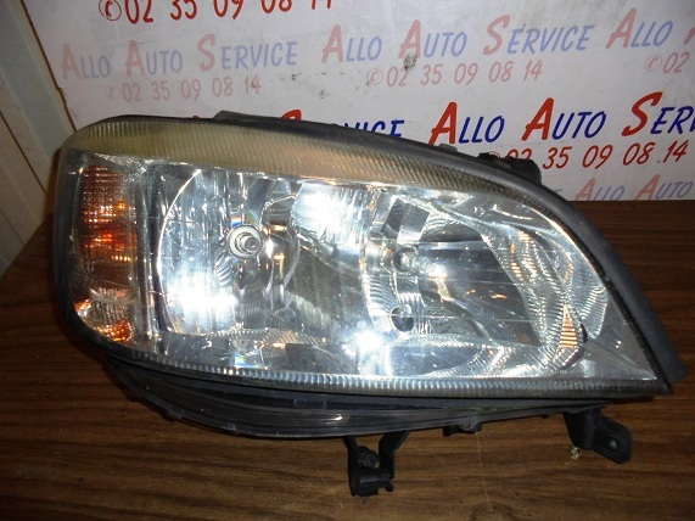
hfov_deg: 67.3
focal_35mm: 26
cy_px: 260
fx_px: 522
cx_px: 348
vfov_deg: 53.0
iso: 200
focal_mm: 4.6
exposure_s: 1/30
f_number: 3.5
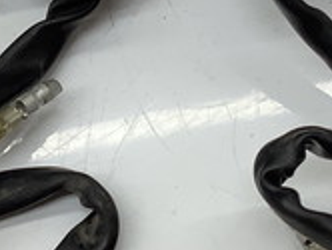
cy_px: -20
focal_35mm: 112
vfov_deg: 13.0
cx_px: 164
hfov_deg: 17.5
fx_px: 1076
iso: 40
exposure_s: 1/100
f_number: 2.4
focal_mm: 3.3
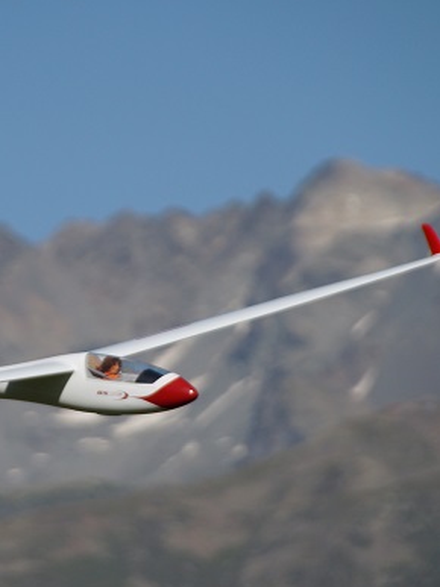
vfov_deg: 2.7
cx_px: 109
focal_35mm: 744
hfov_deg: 2.0
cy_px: 295
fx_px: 12616
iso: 200
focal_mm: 250
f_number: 6.3
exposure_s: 1/2000
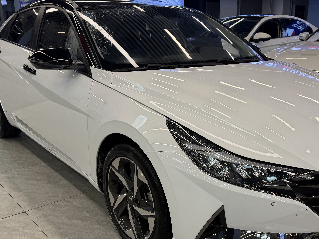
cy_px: 133
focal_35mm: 39
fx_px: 359
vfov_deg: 36.8
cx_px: 204
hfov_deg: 47.3
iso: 100
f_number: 1.78
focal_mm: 6.76
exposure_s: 1/128
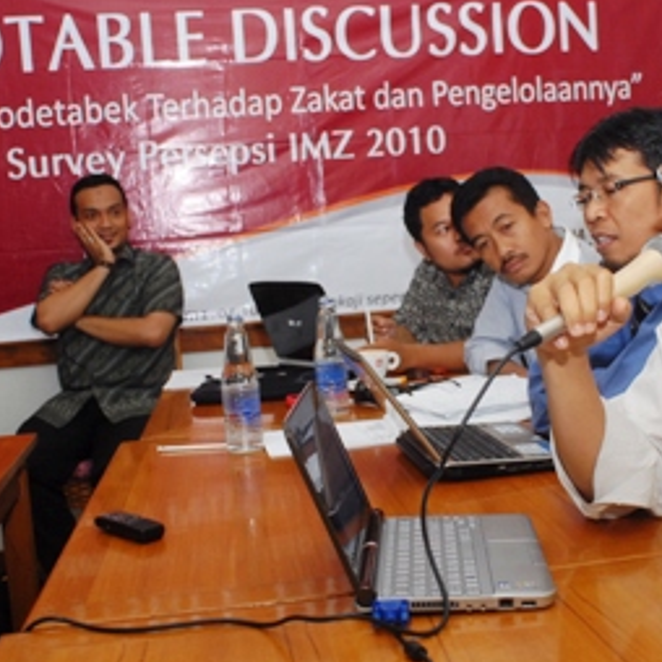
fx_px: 974
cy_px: 321
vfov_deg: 37.5
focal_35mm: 45
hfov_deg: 37.2
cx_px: 427
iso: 400
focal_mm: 20
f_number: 4.5
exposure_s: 1/60
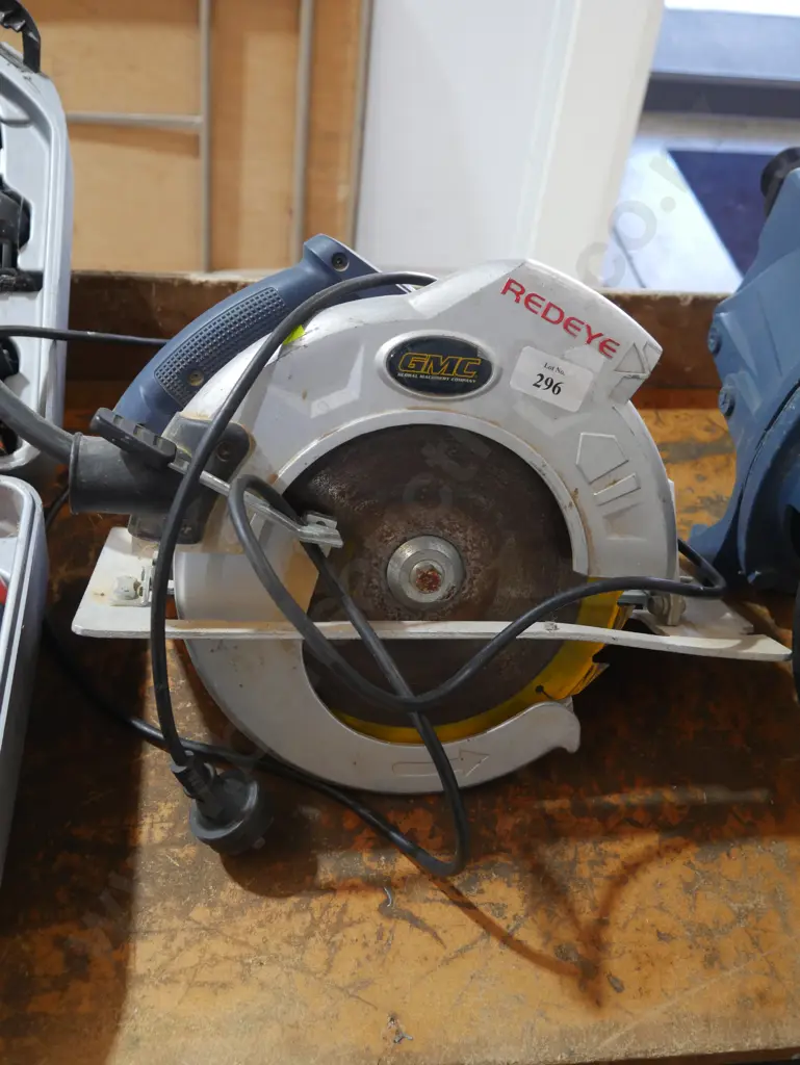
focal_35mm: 36
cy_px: 532
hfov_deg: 39.7
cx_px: 400
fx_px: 1108
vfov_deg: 51.3
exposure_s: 1/60
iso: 800
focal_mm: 18
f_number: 4
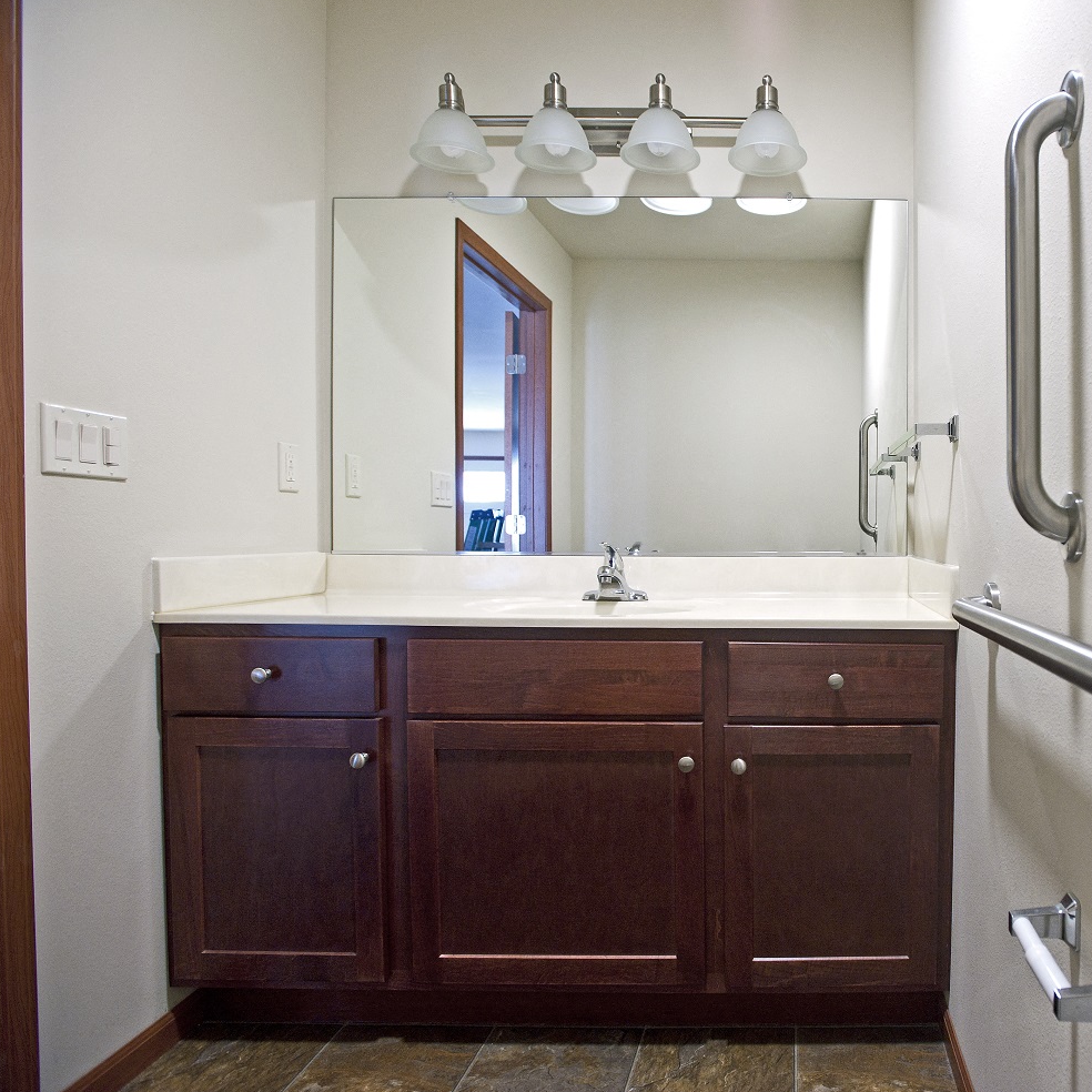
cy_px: 544
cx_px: 822
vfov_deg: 69.6
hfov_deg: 65.3
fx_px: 785
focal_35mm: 22
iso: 800
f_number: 5
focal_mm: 17
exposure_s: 1/30
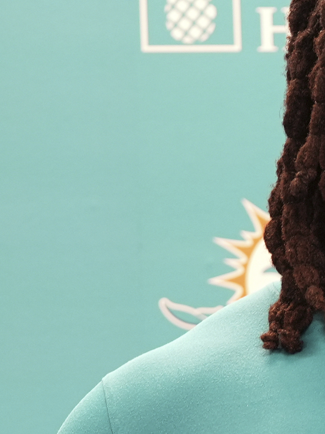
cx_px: 544
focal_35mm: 525
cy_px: 356
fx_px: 6572
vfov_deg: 3.8
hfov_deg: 2.8
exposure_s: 1/250
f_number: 3.5
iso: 1000
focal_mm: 109
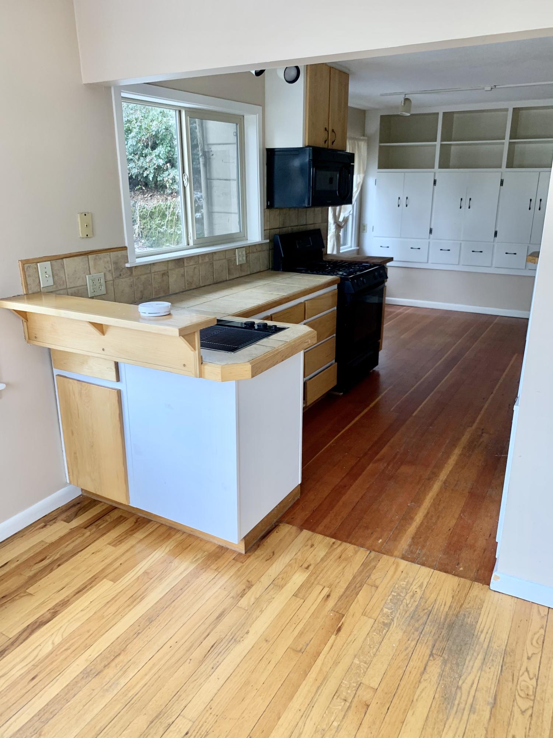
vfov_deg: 67.3
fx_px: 554
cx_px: 276
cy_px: 369
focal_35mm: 26
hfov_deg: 53.1
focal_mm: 4.25
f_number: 1.8
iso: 80
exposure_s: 1/121
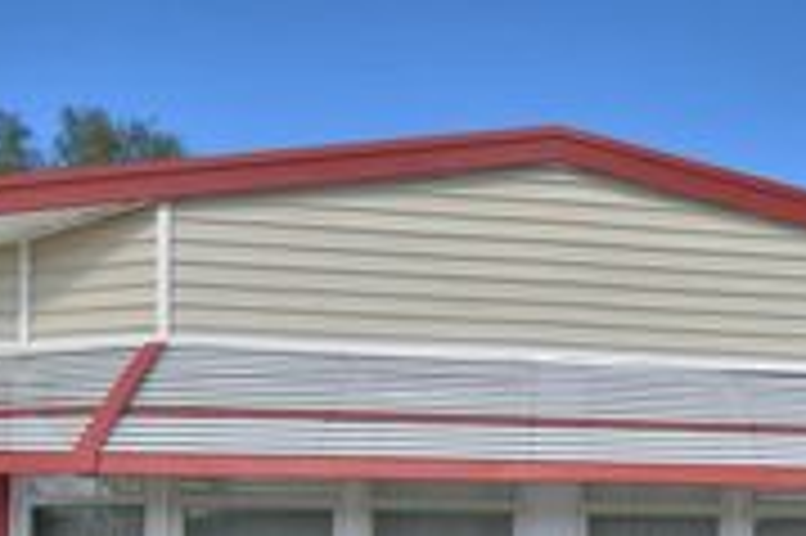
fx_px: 939
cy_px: 556
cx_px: 729
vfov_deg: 29.4
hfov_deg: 42.5
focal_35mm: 42
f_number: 4.5
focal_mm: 10
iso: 100
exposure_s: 1/1000
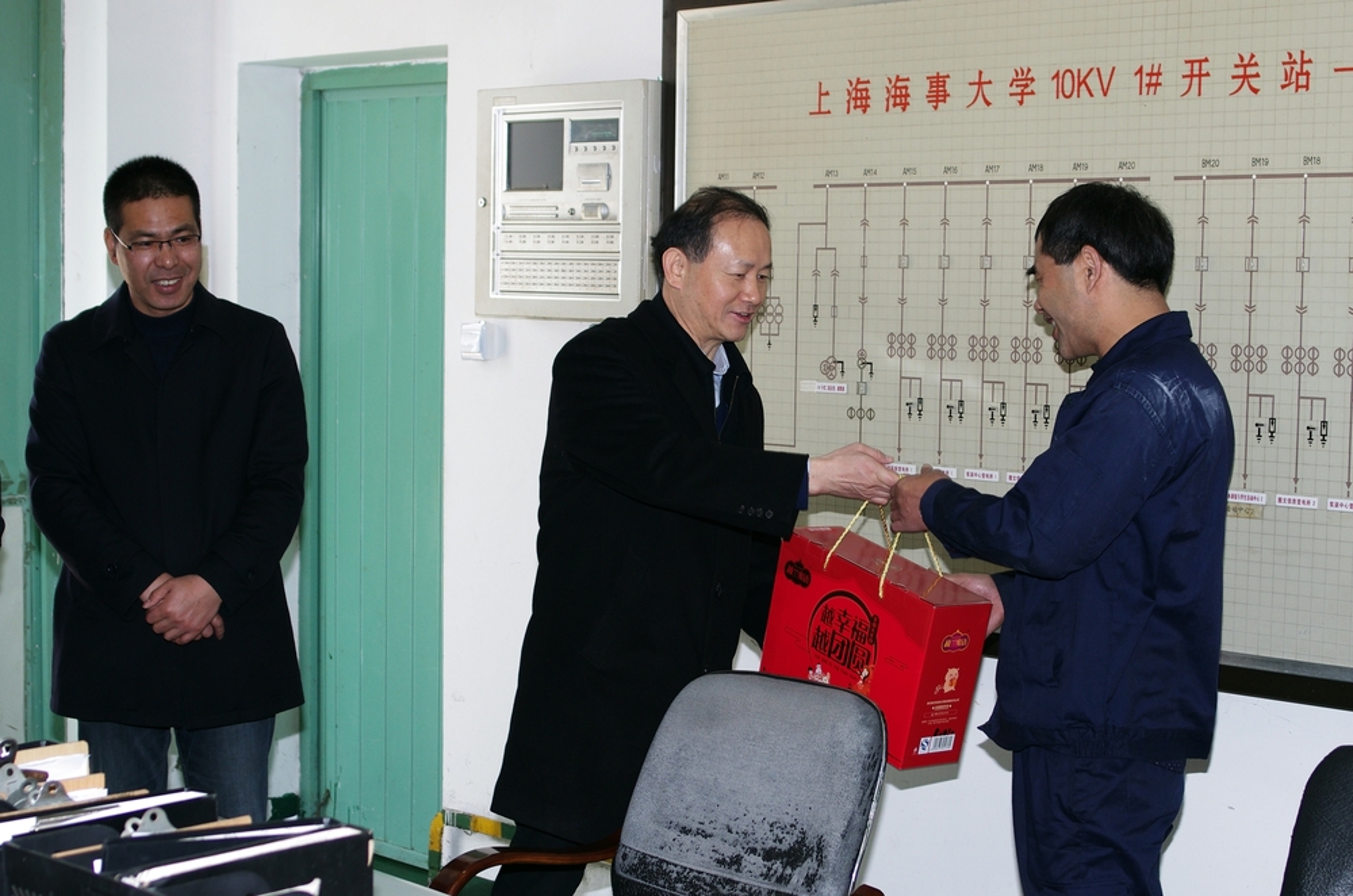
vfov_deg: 28.8
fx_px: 1744
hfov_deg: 42.4
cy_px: 448
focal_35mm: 46
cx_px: 676
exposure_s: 1/80
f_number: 3.2
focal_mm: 31
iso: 400
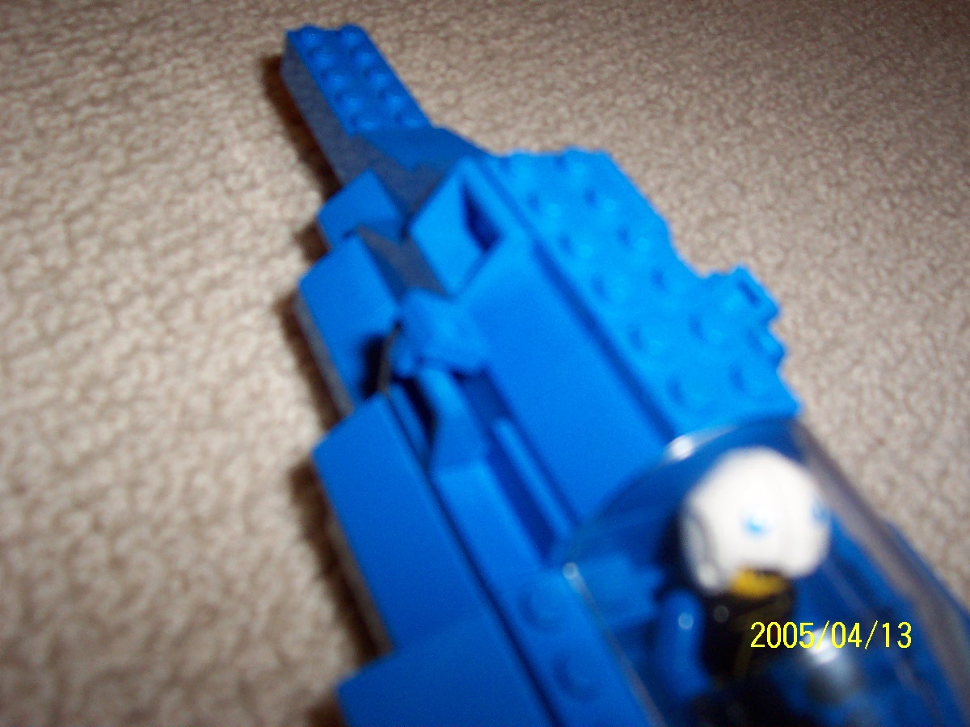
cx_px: 485
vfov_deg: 38.7
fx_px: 1037
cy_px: 364
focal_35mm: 37
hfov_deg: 50.1
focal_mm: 5.6
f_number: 2.8
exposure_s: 1/60
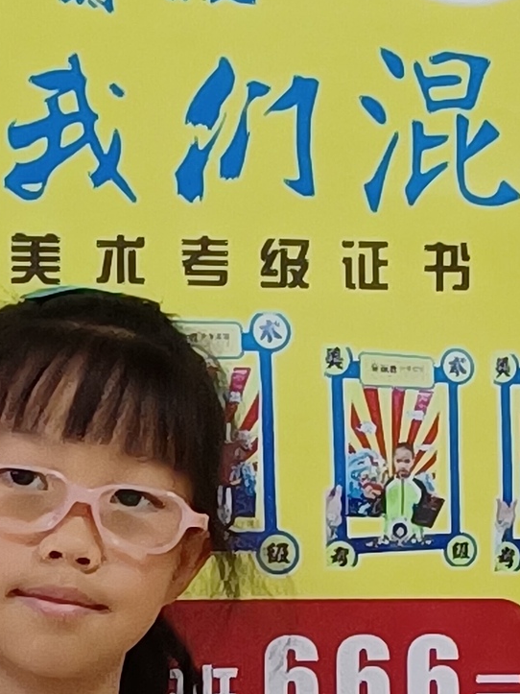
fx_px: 4067
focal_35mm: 203
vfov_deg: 9.7
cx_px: 124
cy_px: 661
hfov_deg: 7.3
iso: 356
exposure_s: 1/33.3
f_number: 1.8
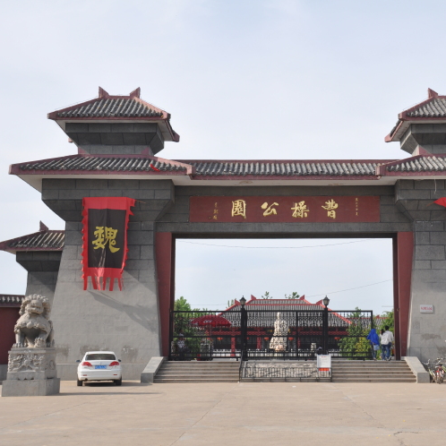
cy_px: 223
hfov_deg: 31.4
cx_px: 290
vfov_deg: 31.6
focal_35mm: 54
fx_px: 787
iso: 200
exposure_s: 1/400
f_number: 10
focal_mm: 28
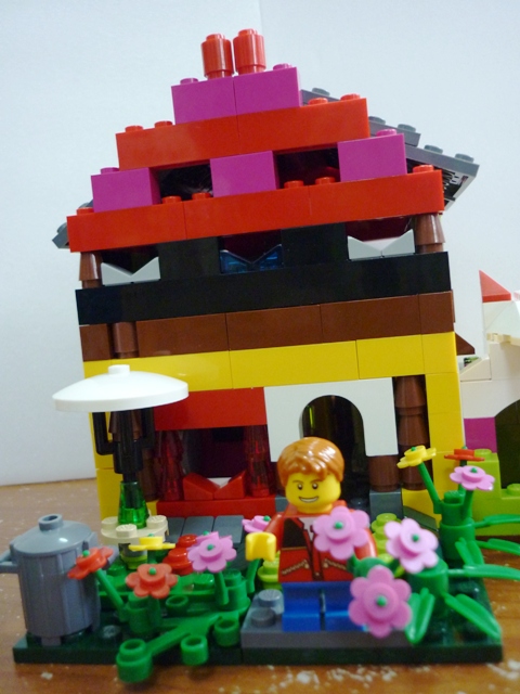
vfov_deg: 55.4
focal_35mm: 33
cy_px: 347
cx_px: 260
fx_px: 661
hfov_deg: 42.9
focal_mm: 5.5
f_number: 2.8
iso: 400
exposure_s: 1/10
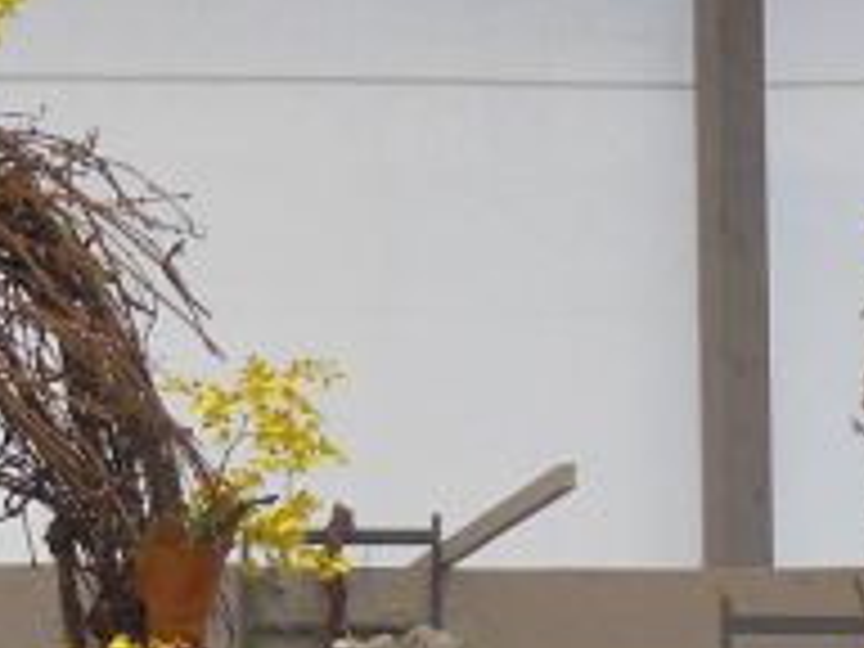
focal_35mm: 159
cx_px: -454
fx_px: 3969
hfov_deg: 11.8
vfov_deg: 9.2
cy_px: 842
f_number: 4.2
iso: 200
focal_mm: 7.9
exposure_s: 1/60
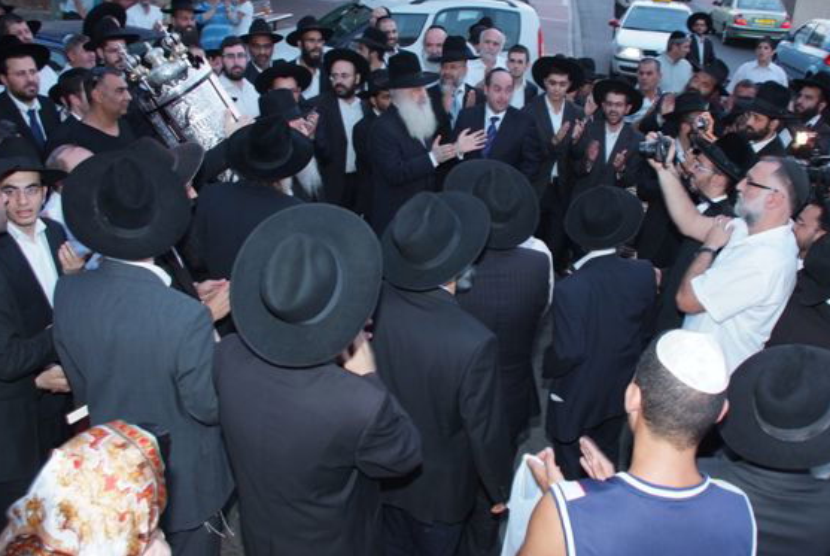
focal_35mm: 31
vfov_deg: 42.4
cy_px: 243
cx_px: 460
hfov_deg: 60.1
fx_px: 716
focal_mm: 18
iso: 800
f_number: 4
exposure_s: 1/60
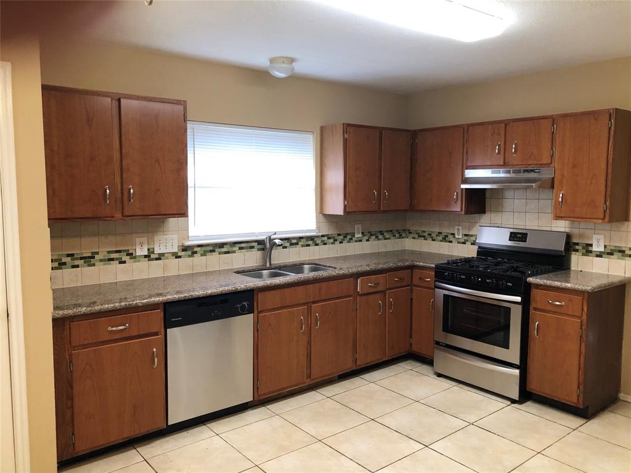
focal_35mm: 28
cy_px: 236
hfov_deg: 63.4
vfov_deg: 49.7
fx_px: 510
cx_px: 316
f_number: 1.8
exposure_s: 1/30
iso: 40
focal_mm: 4
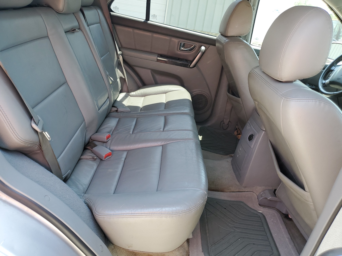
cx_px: 171
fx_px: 257
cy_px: 128
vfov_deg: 53.1
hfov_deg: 67.3
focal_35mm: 26
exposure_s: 1/208
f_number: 1.5
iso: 50
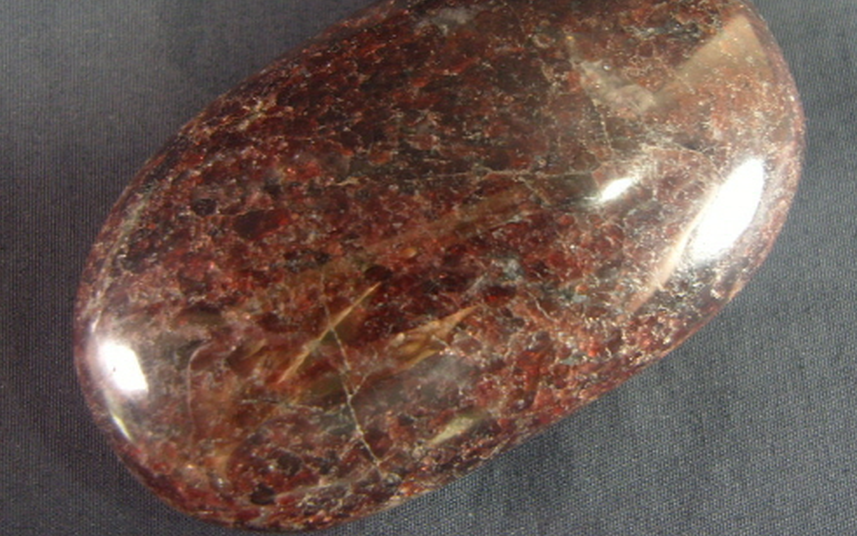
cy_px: 216
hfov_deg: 51.5
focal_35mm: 38
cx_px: 435
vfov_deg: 33.5
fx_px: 888
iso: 133
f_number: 2.8
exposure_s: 1/30
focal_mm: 7.4
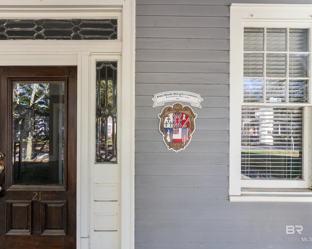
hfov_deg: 90.2
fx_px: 154
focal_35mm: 17
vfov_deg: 78.0
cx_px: 136
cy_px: 125
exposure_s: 1/60
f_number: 7.1
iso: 400
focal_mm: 14.6
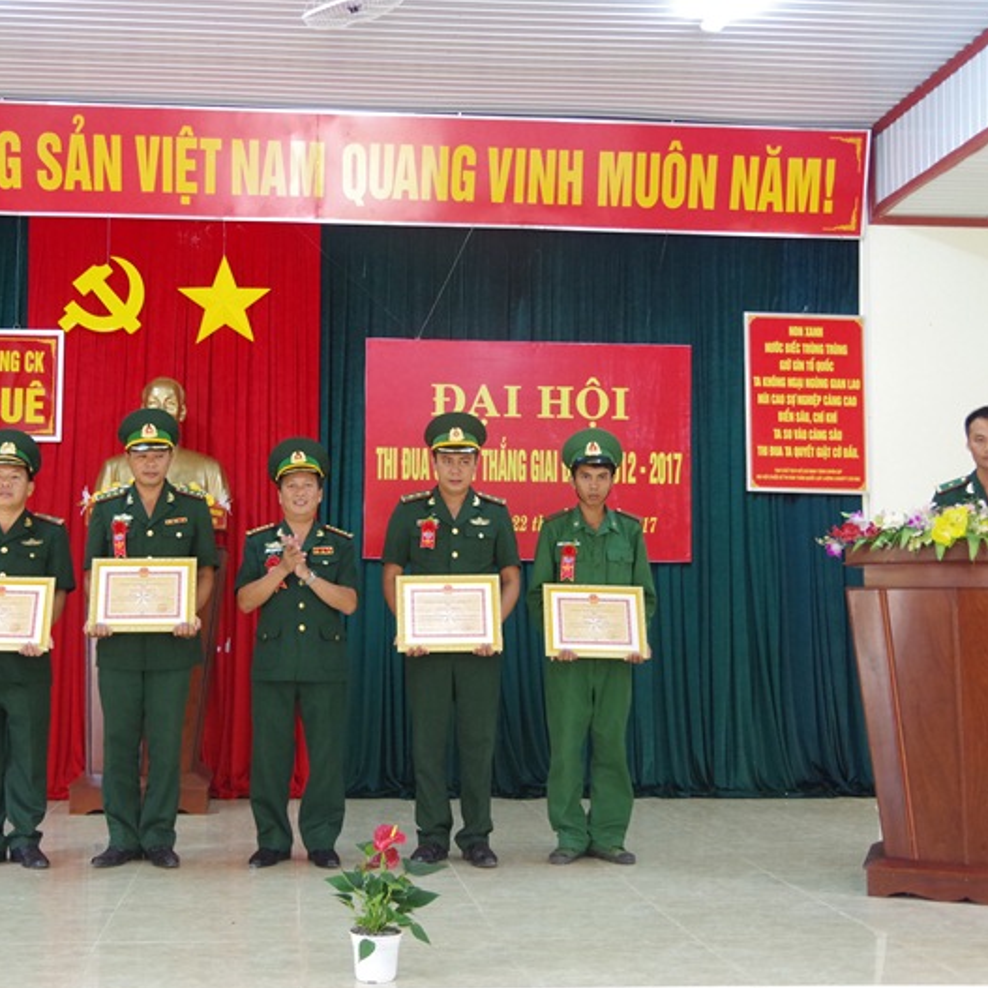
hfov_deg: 41.1
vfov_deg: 41.3
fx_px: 1312
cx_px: 399
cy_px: 496
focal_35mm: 41
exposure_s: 1/50
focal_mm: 21
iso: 1600
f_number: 4
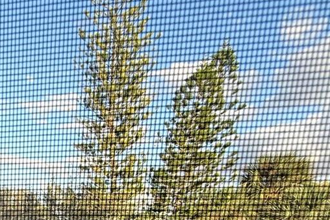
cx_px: -33
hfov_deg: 37.3
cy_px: 321
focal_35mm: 44
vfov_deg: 24.5
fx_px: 403
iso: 50
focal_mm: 2.22
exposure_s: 1/355
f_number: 2.2
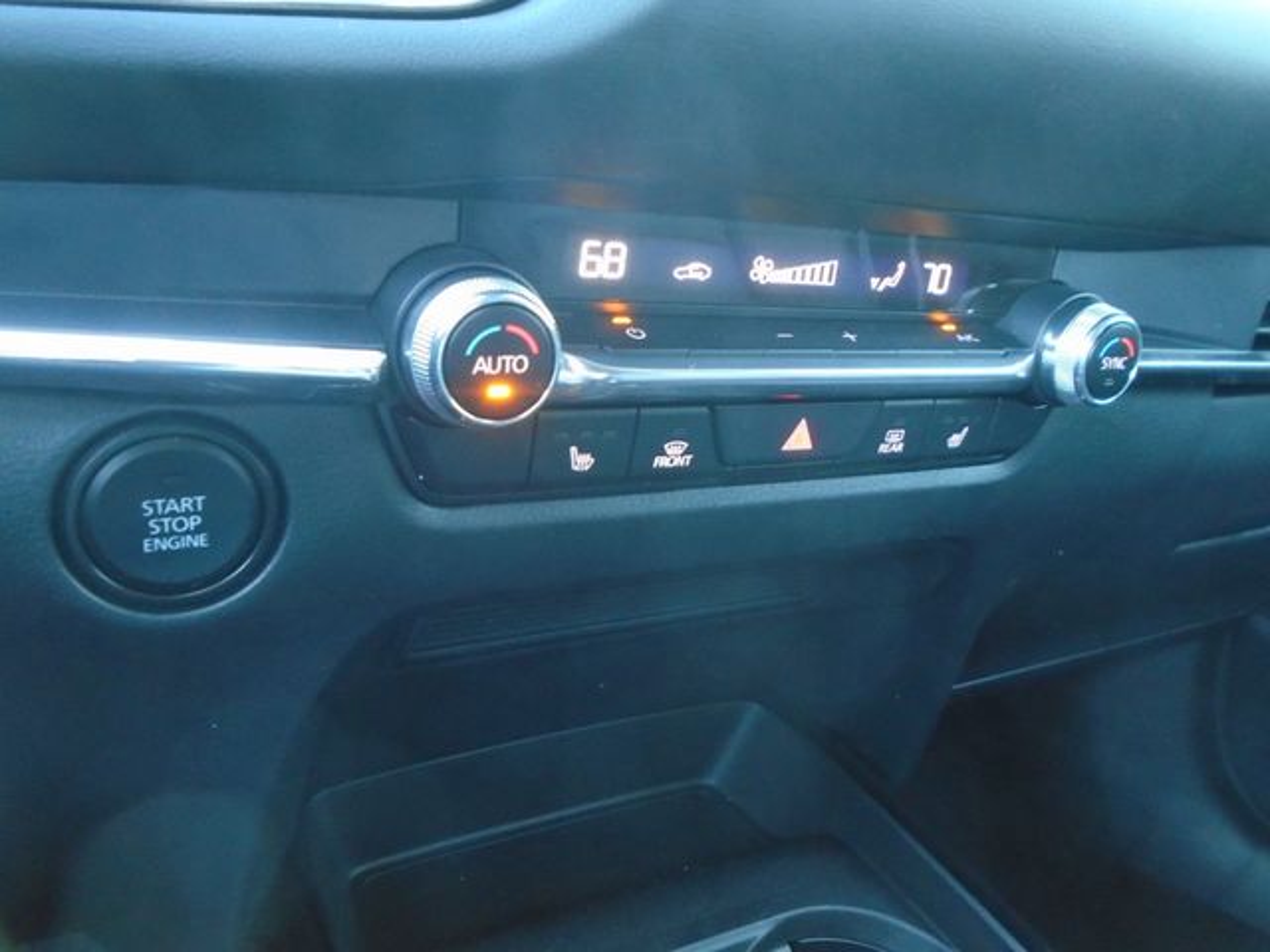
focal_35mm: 26
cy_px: 476
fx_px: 954
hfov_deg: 67.3
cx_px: 635
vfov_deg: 53.1
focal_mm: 4.6
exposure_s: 1/6
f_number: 3.2
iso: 400
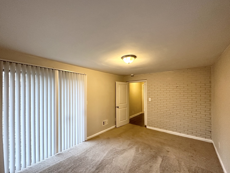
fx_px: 100
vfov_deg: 81.6
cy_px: 92
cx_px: 109
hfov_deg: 98.1
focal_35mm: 15
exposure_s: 1/60
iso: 500
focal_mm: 2.22
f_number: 2.2
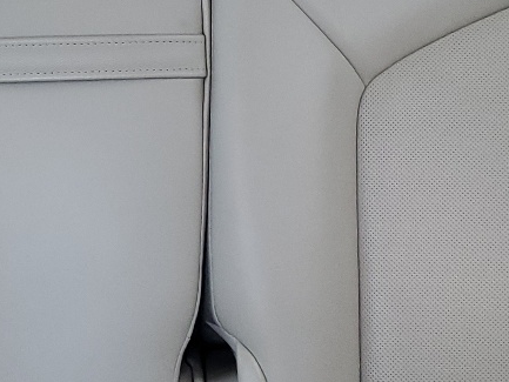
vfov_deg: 15.2
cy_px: 27
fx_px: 1412
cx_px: 26
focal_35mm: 96
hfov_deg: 19.9
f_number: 1.5
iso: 99
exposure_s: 1/120
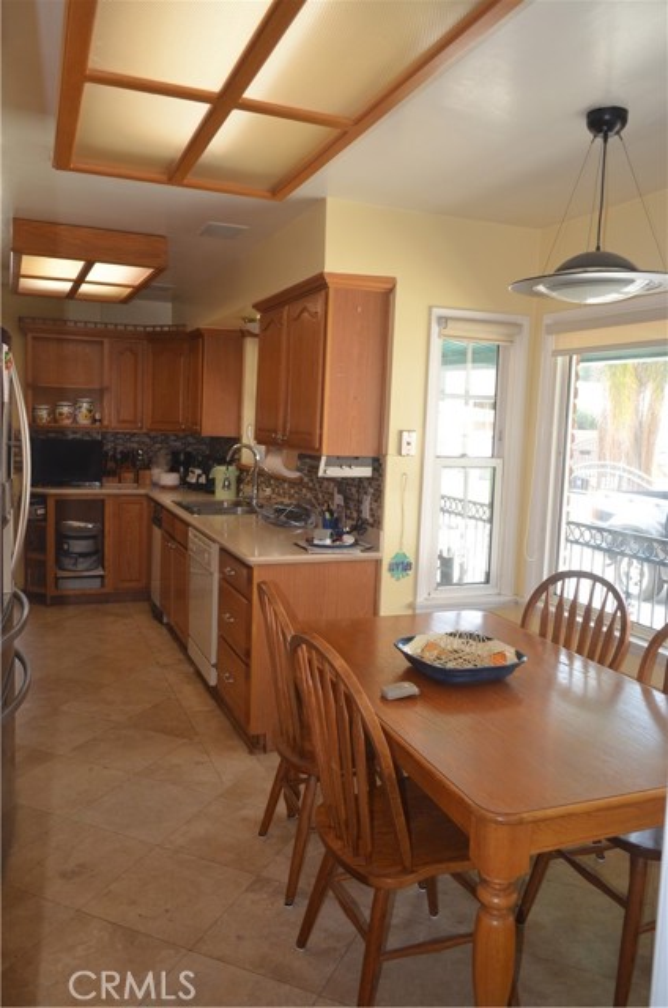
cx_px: 334
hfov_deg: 47.7
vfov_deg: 67.5
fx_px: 755
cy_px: 504
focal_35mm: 27
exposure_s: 1/125
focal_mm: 18
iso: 360
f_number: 3.5
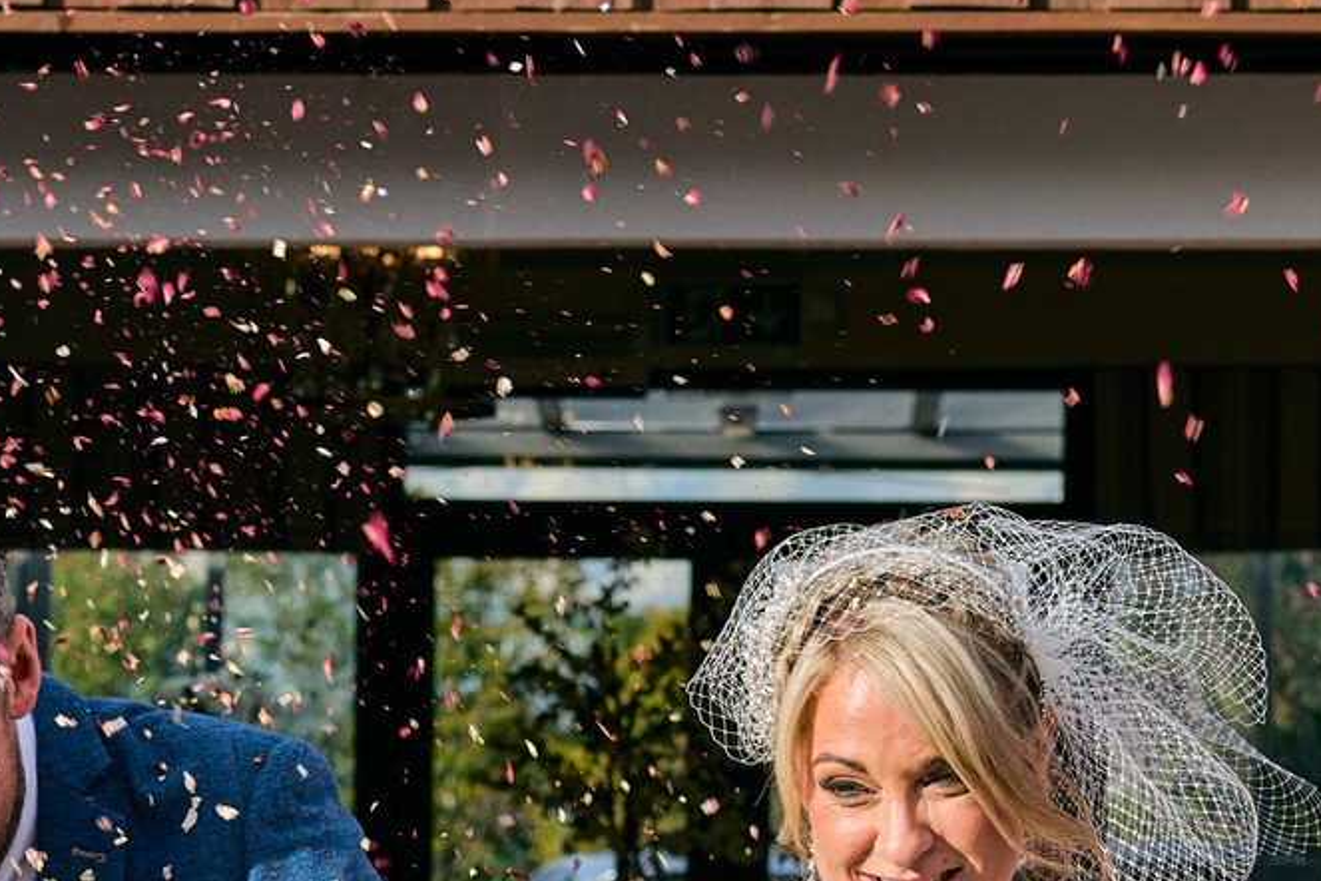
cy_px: 1095
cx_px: 404
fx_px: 6091
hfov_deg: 12.4
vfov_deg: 8.2
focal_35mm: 166
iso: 160
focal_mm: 55
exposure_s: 1/320
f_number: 6.3
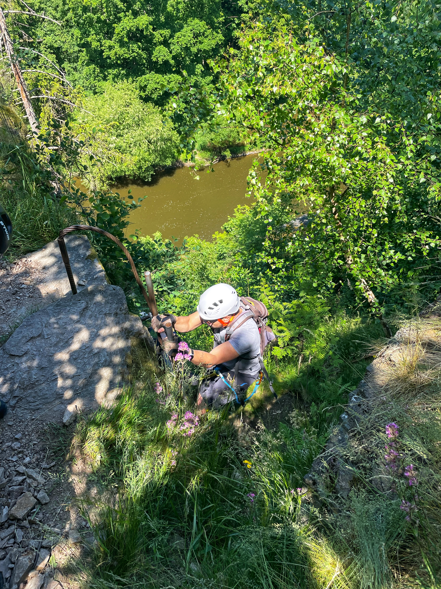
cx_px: 220
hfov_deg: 53.1
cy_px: 294
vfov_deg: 67.3
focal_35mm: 26
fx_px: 442
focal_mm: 4.2
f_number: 1.6
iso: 32
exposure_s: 1/593
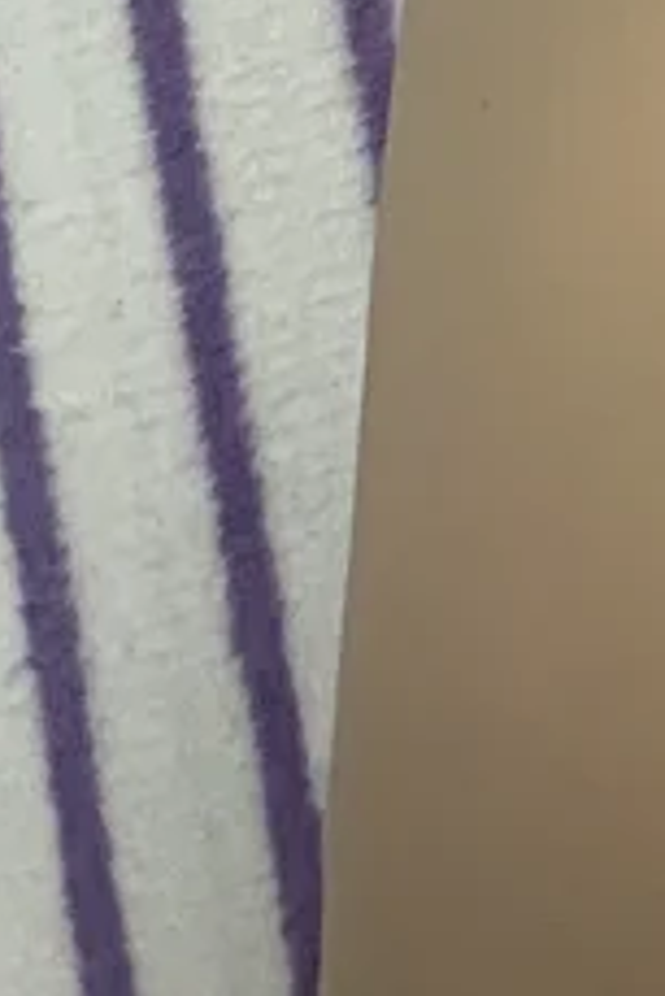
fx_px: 4703
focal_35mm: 170
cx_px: 1852
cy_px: -322
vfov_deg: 11.7
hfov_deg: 7.3
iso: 100
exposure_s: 1/48
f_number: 1.8
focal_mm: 4.25
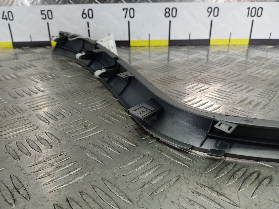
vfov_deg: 58.9
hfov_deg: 73.9
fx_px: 185
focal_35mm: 23
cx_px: 140
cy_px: 104
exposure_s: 1/66.7
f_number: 1.6
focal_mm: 4.11
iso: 139
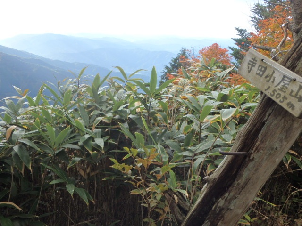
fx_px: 332
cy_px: 113
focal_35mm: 38
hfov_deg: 49.0
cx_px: 151
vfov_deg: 37.7
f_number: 4.6
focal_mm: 6.8
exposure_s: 1/200
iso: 125
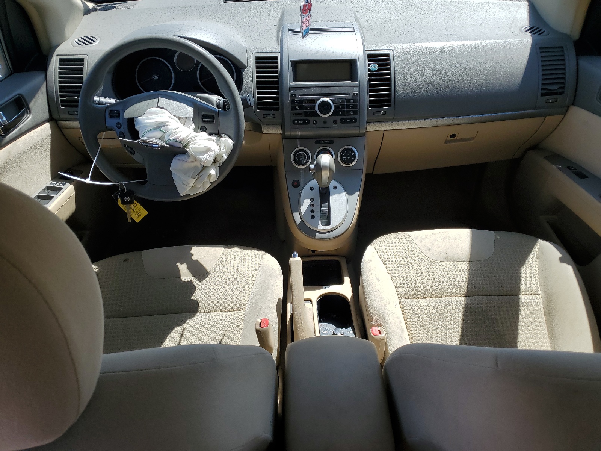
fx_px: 451
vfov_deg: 53.1
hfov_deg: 67.3
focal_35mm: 26
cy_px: 226
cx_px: 300
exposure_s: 1/1667
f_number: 1.5
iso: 50
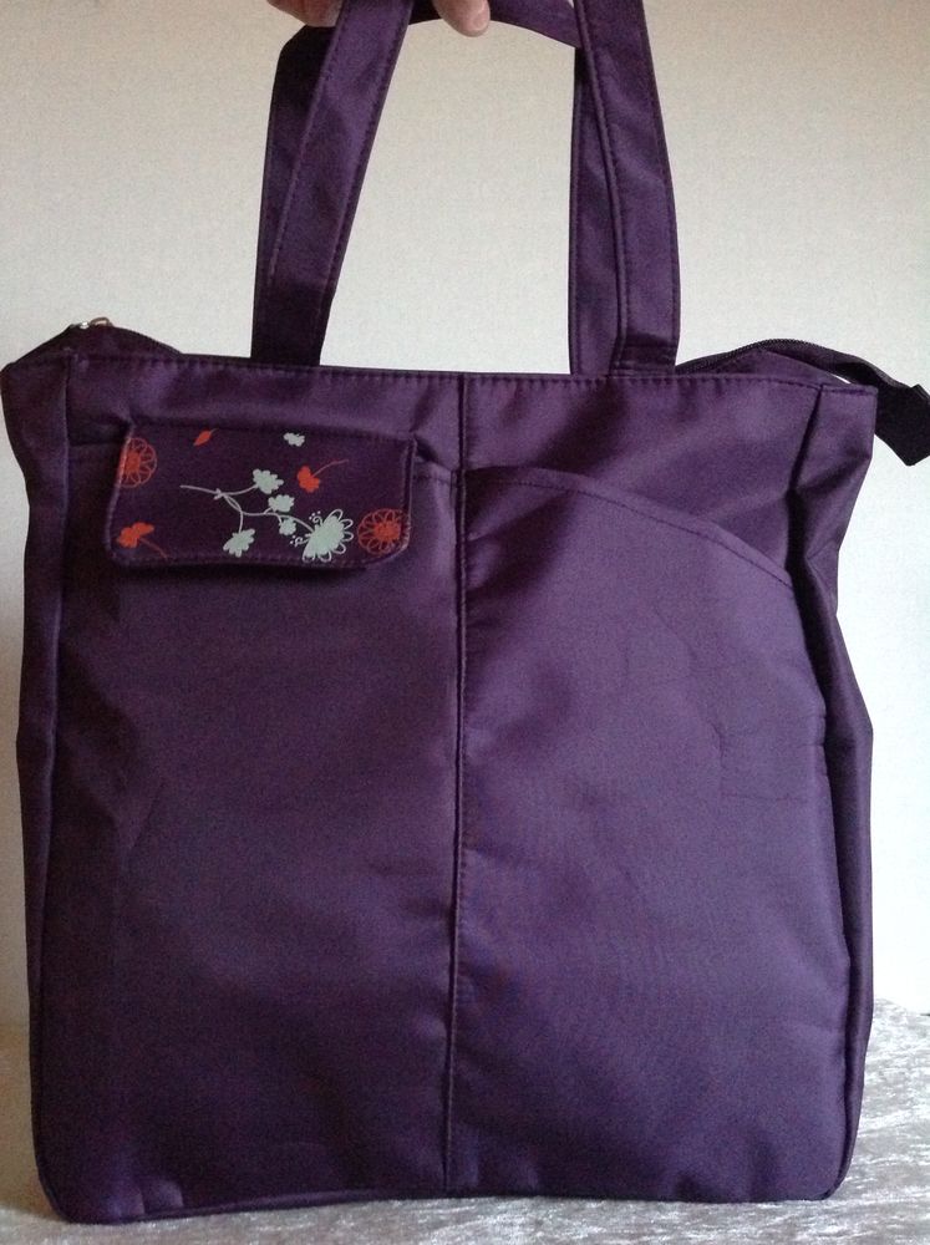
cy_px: 622
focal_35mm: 35
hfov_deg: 40.6
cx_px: 465
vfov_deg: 52.7
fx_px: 1257
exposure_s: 1/15
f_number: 2.4
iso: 640
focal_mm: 4.28
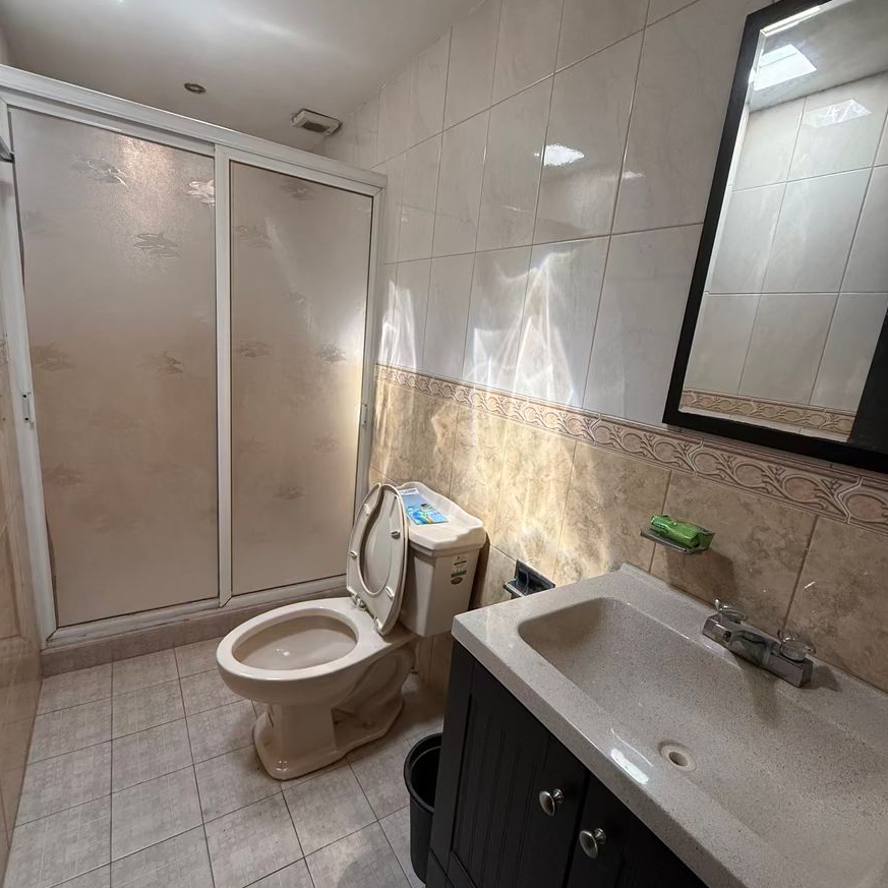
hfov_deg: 84.0
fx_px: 493
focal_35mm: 17
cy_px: 454
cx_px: 437
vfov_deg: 84.0
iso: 250
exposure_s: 1/120
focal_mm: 2.22
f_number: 2.2
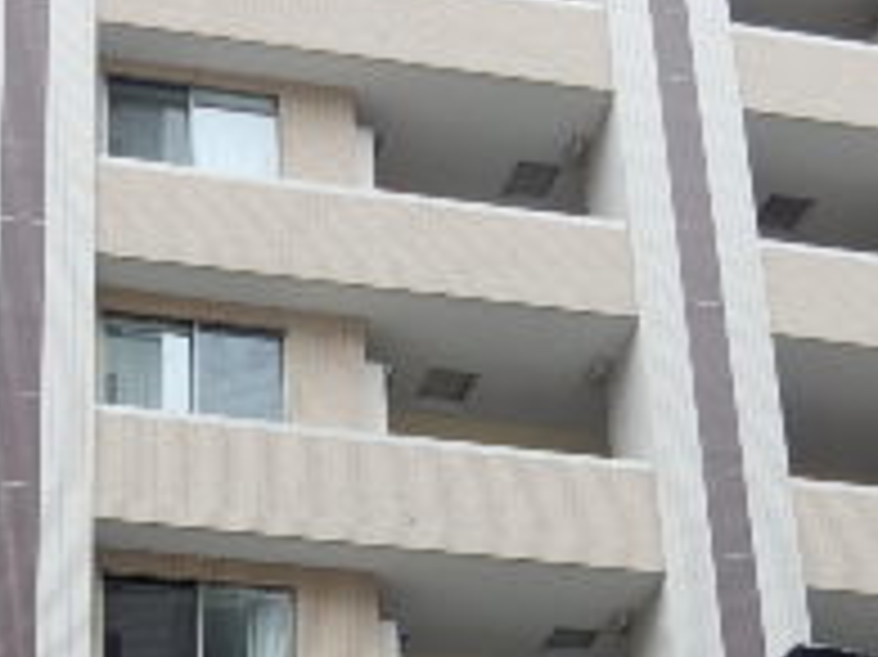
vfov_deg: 16.8
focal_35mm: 82
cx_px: 194
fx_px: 2079
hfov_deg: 23.5
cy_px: 878
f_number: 3.7
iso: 125
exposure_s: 1/320
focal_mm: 4.5
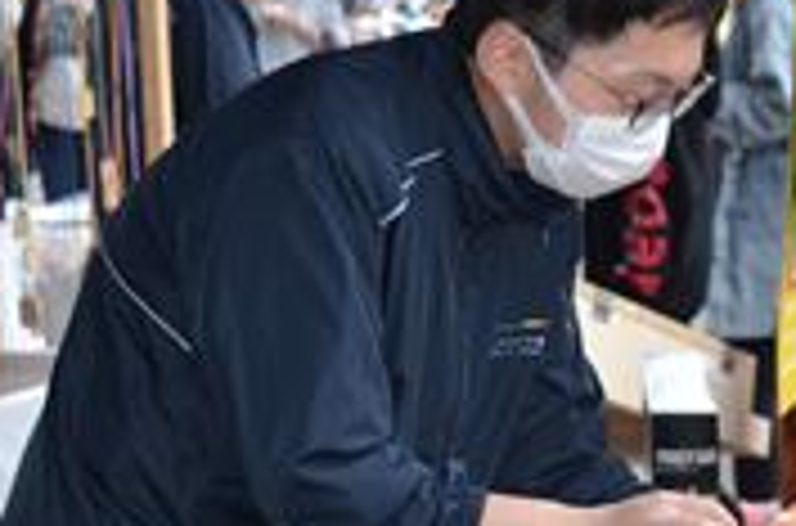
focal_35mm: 127
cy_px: 317
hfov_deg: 15.9
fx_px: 2801
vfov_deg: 10.7
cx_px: 792
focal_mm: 30
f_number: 4.2
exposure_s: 1/250
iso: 640
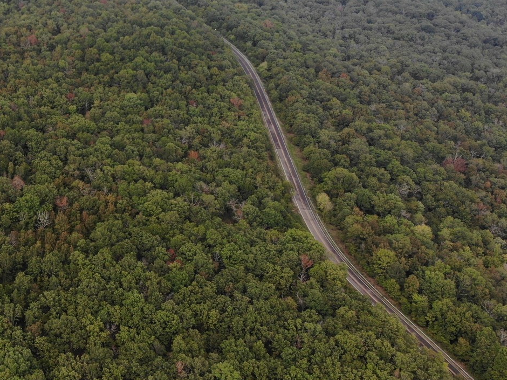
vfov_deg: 29.5
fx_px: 718
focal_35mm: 49
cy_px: 126
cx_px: 32
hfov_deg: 36.0
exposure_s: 1/129
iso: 104
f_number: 2.8
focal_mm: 4.5
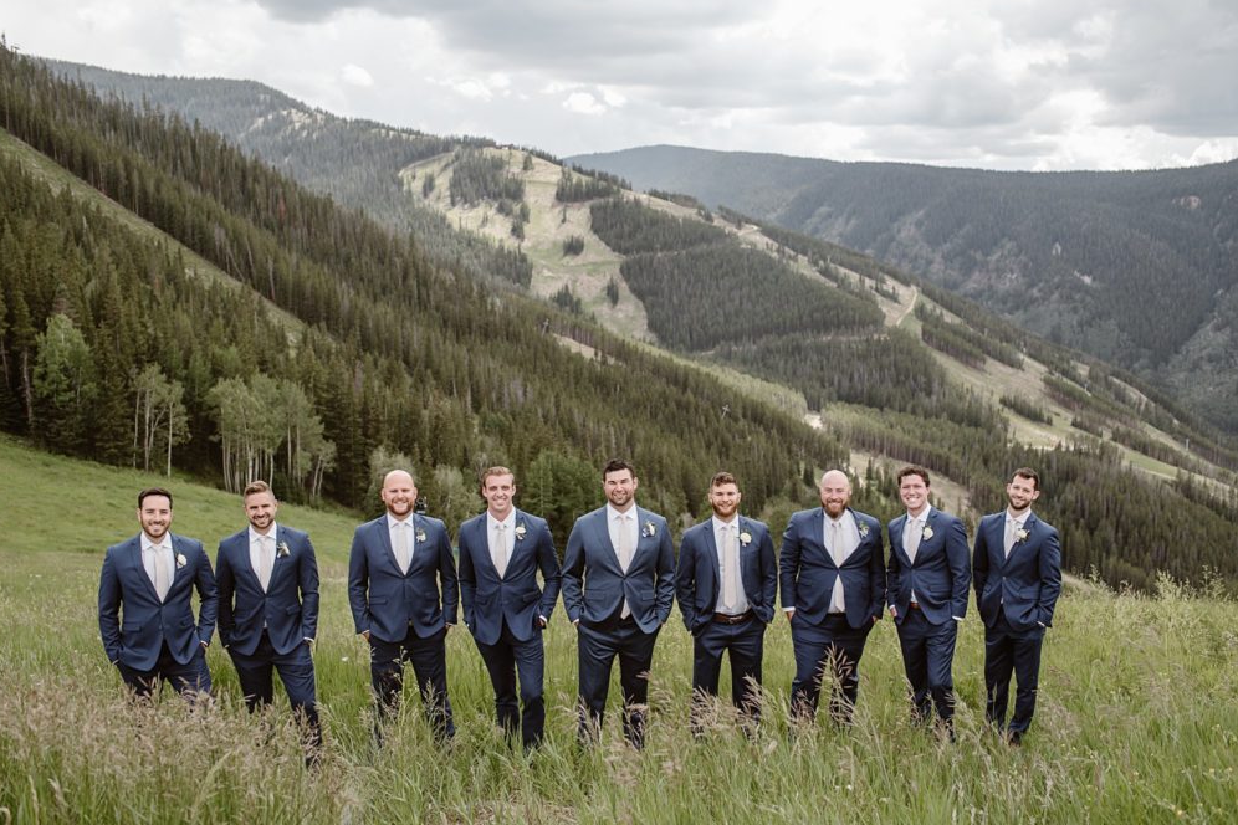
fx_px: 1238
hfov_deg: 53.1
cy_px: 415
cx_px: 613
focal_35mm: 36
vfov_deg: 36.9
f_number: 3.5
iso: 200
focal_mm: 35
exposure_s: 1/1000
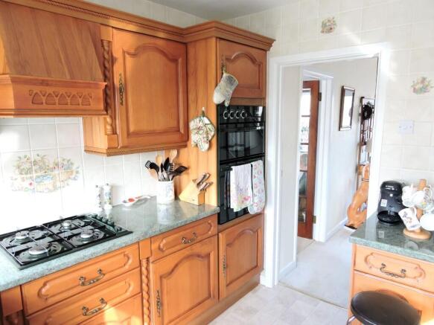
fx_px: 301
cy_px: 162
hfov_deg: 71.6
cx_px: 217
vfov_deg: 56.8
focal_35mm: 24
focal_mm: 4.3
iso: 360
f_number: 3.3
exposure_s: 1/30
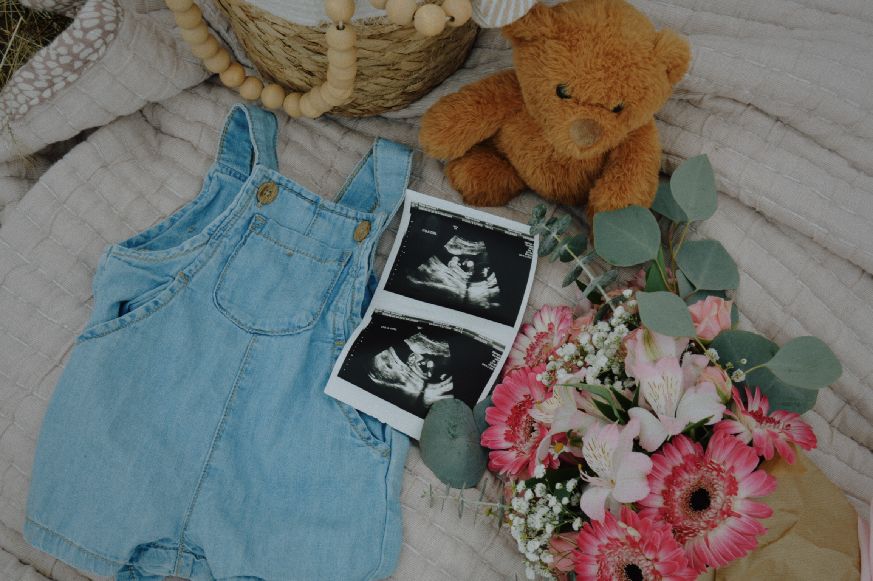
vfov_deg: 31.8
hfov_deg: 46.4
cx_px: 436
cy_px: 290
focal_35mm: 42
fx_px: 1018
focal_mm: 28
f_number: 7.1
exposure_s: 1/200
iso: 100
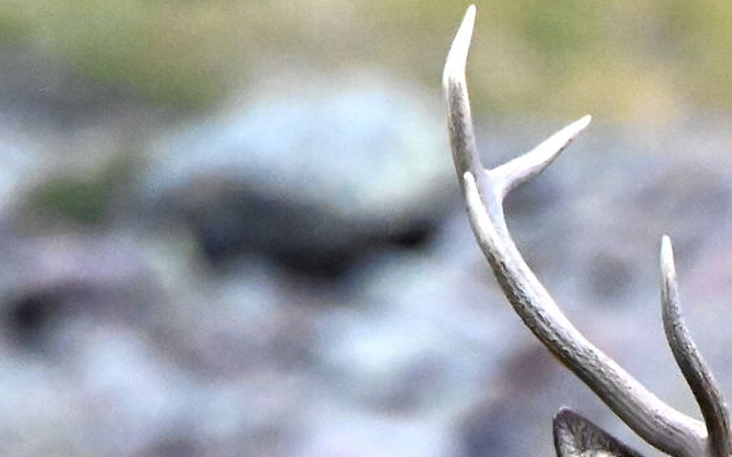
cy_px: 884
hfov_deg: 0.8
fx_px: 50447
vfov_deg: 0.5
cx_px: 1261
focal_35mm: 2529
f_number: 8
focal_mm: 560
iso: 16000
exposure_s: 1/640
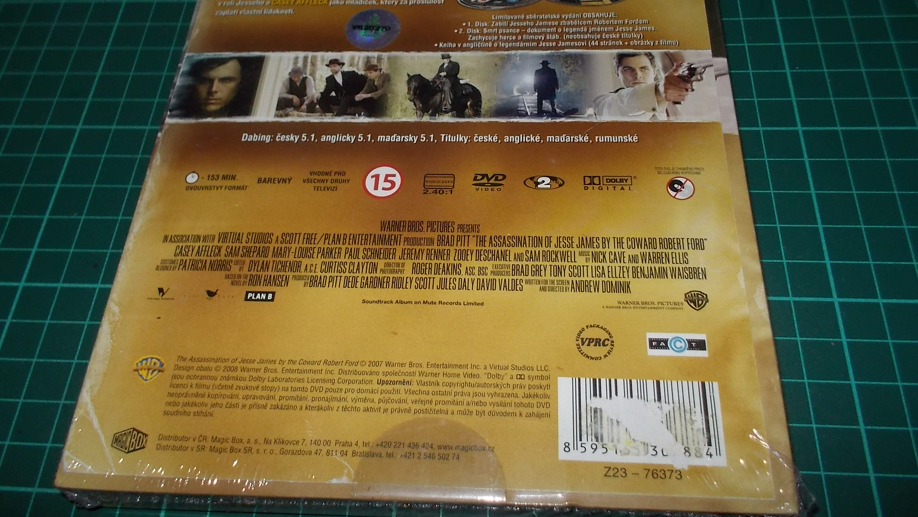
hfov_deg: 61.0
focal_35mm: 32
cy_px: 193
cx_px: 460
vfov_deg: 36.5
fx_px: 779
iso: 200
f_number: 3.3
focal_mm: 4.1
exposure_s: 1/30
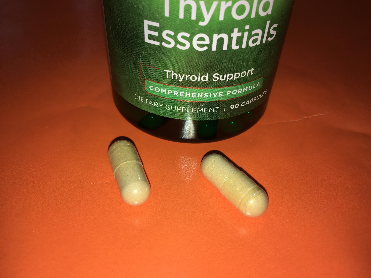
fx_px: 311
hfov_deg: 61.7
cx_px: 186
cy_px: 139
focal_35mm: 29
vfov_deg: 48.2
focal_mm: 4.15
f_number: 2.2
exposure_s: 1/295
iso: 25
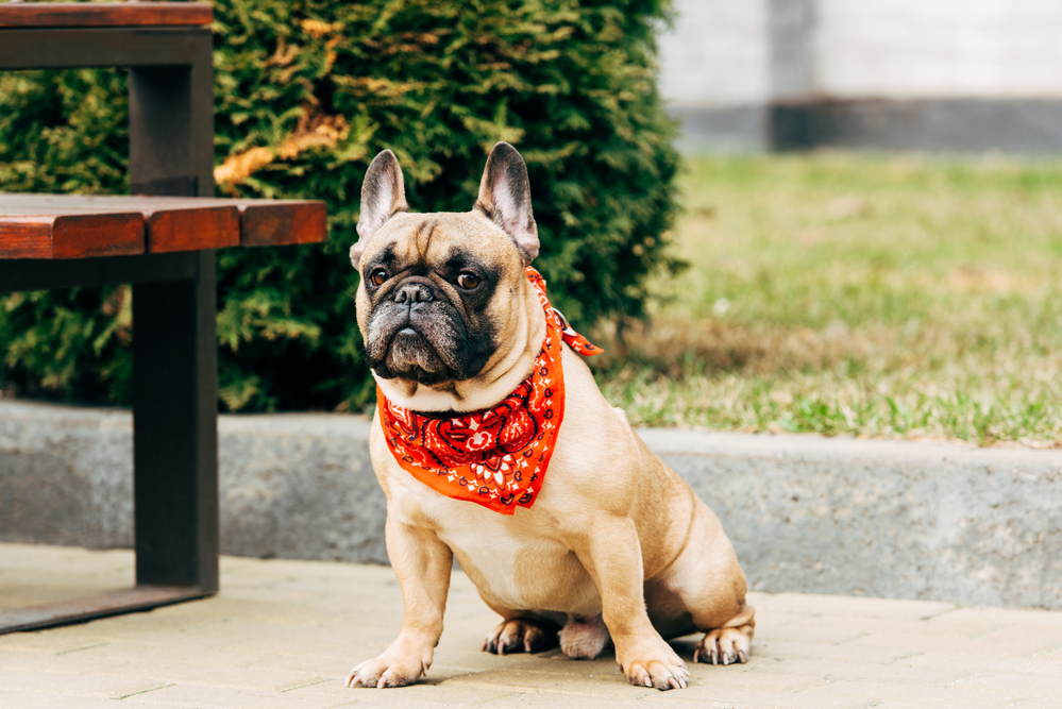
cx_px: 531
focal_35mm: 170
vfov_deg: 8.1
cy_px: 354
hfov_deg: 12.1
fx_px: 5017
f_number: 5.6
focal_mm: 170
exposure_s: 1/200
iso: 125
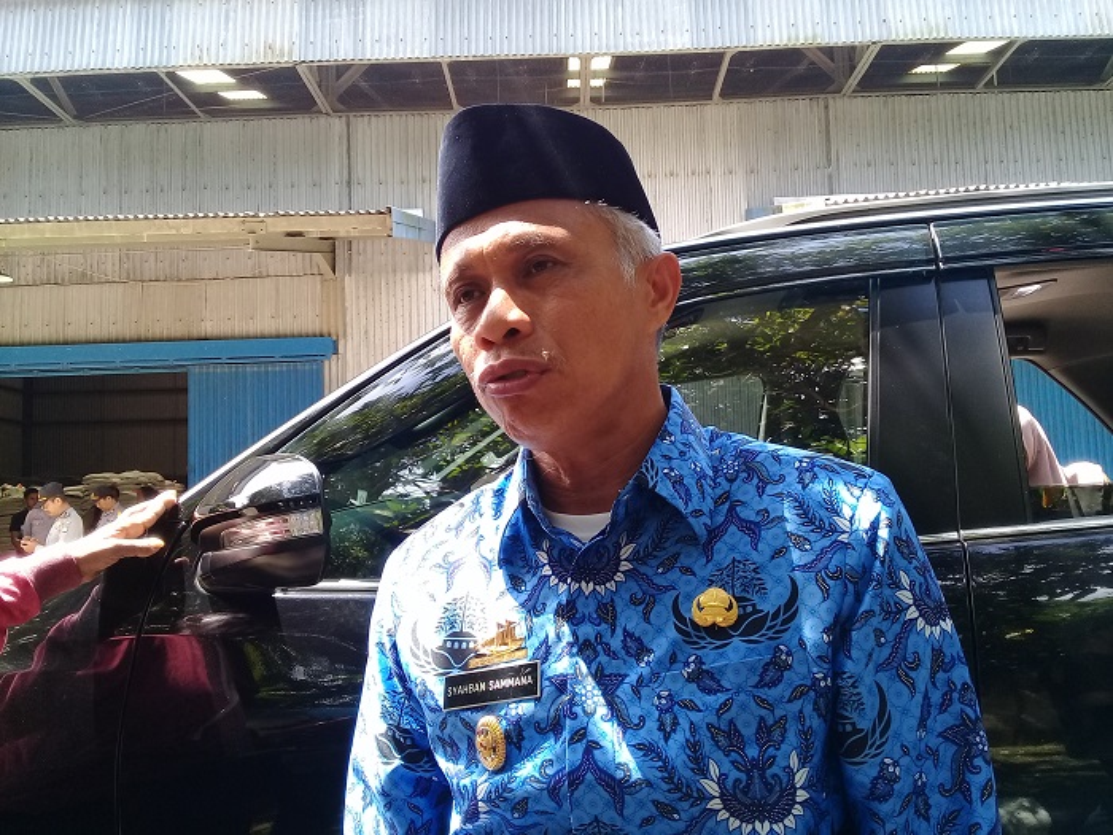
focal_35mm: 31
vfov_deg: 45.4
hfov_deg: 58.4
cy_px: 418
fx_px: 997
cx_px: 556
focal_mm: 3.3
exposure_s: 1/198
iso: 50
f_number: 2.2
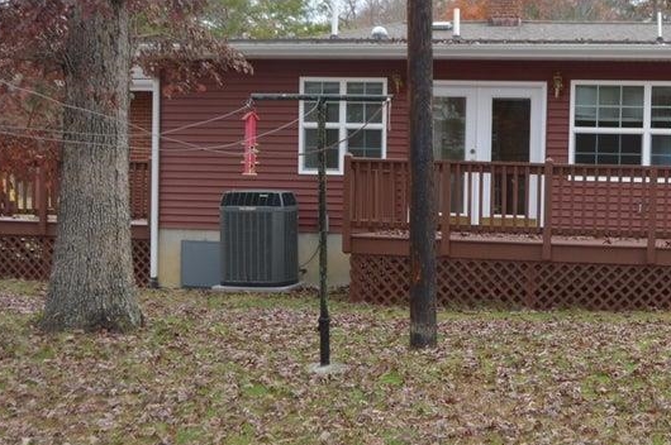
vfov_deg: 22.6
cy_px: 201
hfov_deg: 32.9
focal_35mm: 60
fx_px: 1117
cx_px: 493
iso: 220
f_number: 4
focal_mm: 22
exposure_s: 1/125
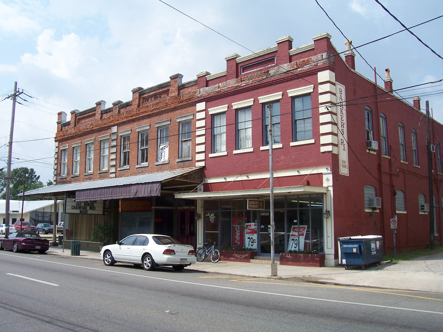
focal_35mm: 34
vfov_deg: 41.8
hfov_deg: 54.0
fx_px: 435
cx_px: 222
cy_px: 166
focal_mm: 5.6
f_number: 5.6
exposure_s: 1/500
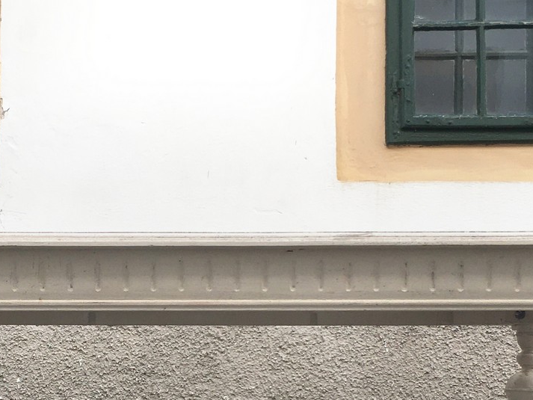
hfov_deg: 31.5
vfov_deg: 23.8
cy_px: 289
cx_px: 194
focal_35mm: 61
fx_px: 939
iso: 25
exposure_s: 1/484
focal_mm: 4.15
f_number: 2.2
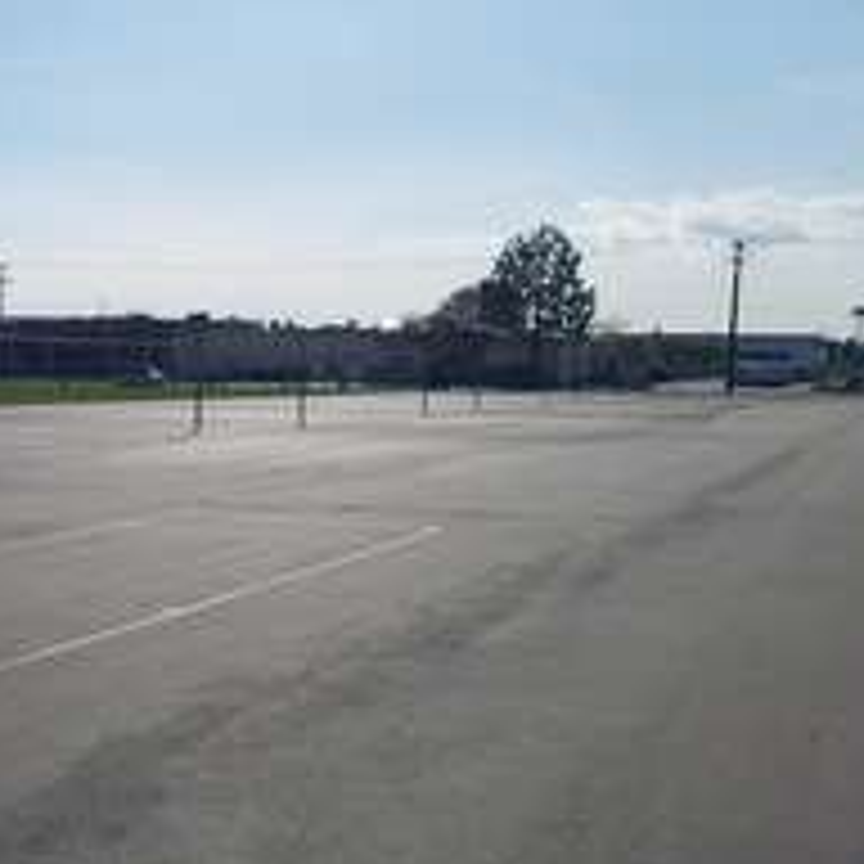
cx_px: 90
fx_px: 1355
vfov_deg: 35.4
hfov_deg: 33.5
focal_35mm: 48
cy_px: 446
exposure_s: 1/7872
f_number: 1.7
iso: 50
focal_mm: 4.2
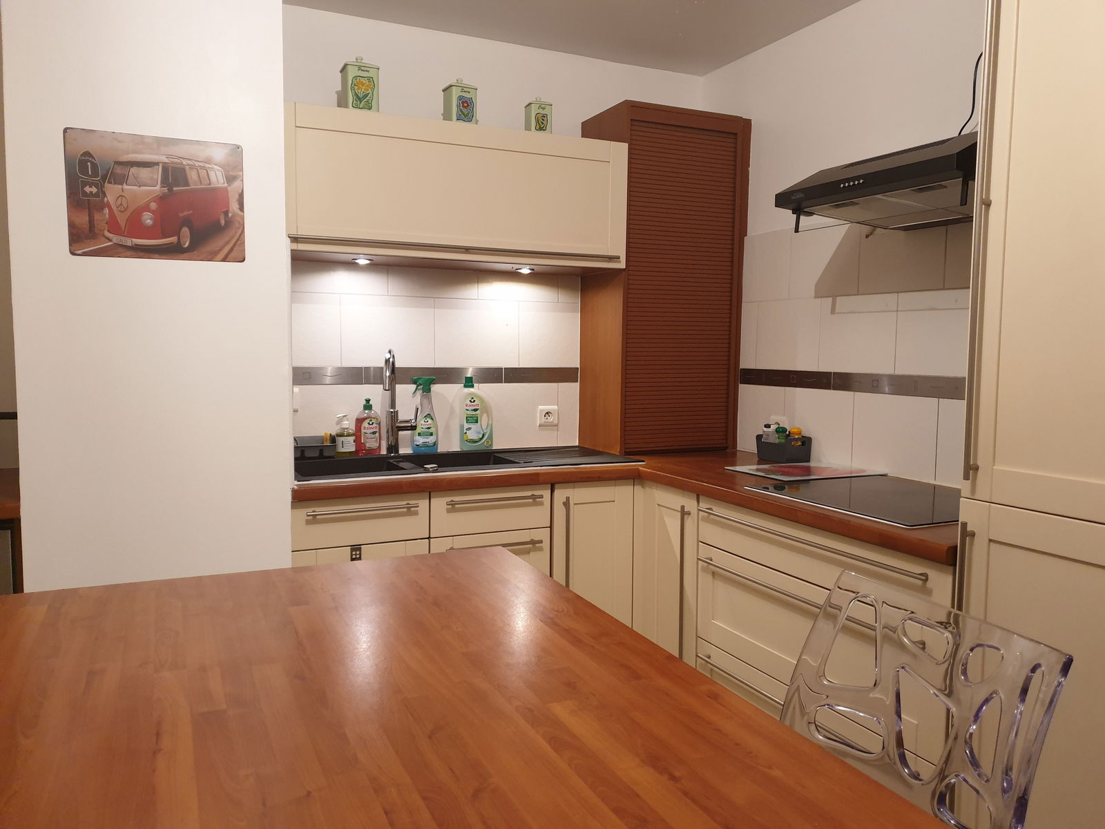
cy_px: 414
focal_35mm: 26
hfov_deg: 67.3
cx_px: 552
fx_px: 830
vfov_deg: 53.1
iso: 320
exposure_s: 1/50
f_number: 1.5
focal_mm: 4.3
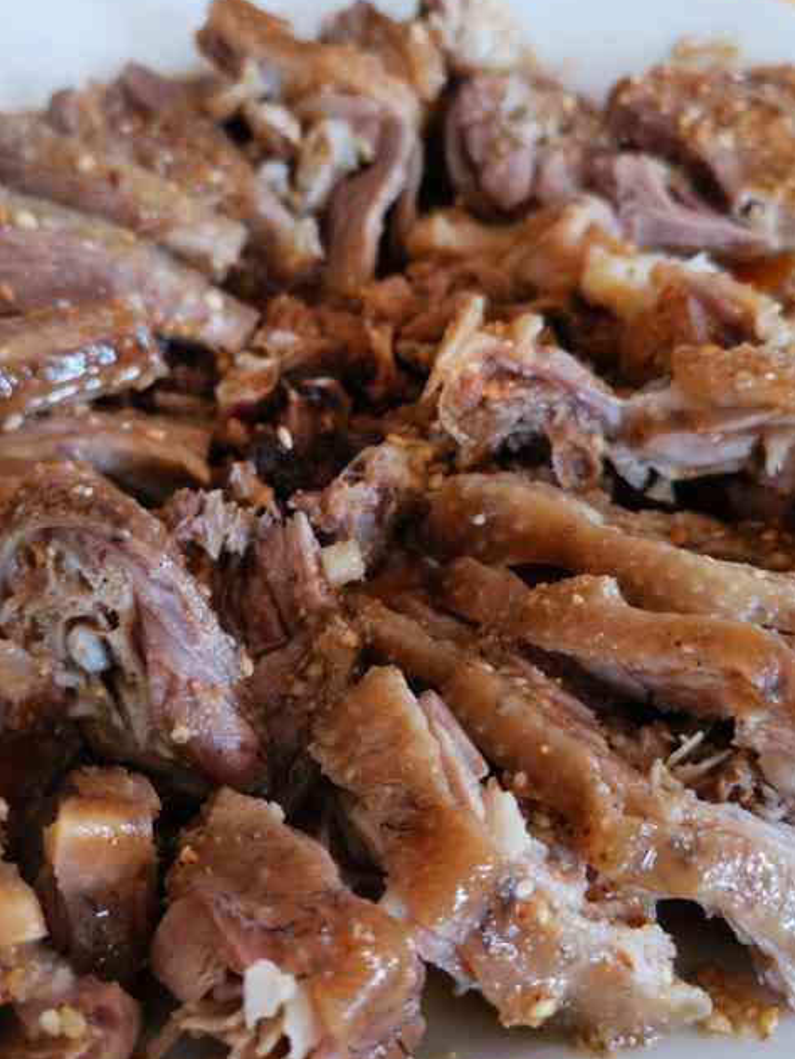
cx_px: 371
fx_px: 1224
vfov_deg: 46.7
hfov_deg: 36.0
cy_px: 465
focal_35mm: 40
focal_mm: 5.58
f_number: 1.8
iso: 80
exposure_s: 1/100
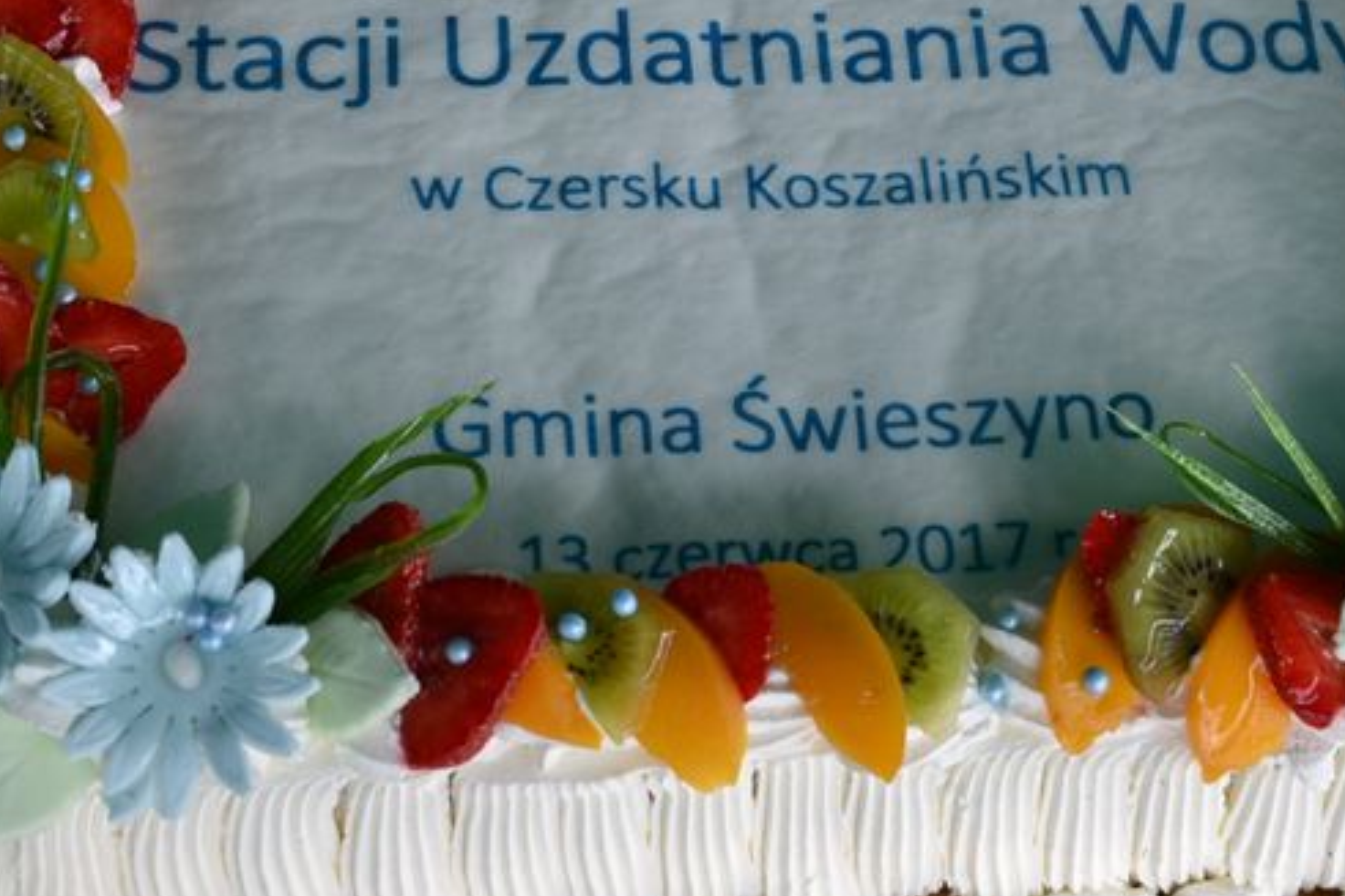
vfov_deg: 15.5
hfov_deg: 23.1
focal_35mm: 88
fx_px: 3286
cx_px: 775
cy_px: 271
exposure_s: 1/125
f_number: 5.6
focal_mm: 32
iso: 160
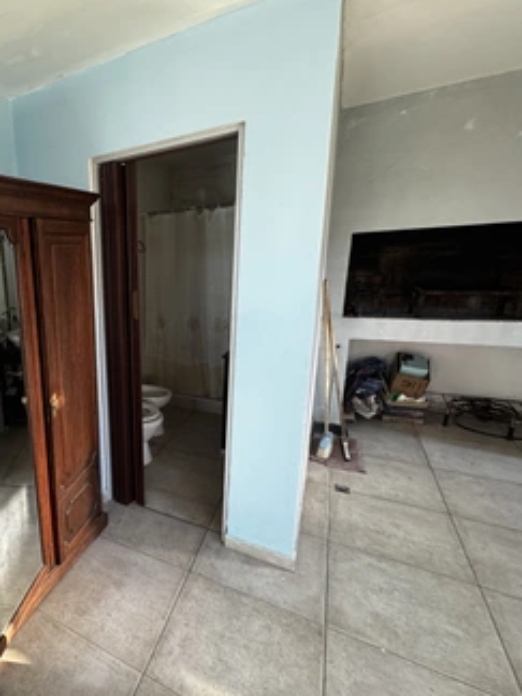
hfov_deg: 60.1
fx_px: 382
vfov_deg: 84.7
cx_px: 69
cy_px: 348
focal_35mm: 19
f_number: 2.2
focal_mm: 2.22
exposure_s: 1/60
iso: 400
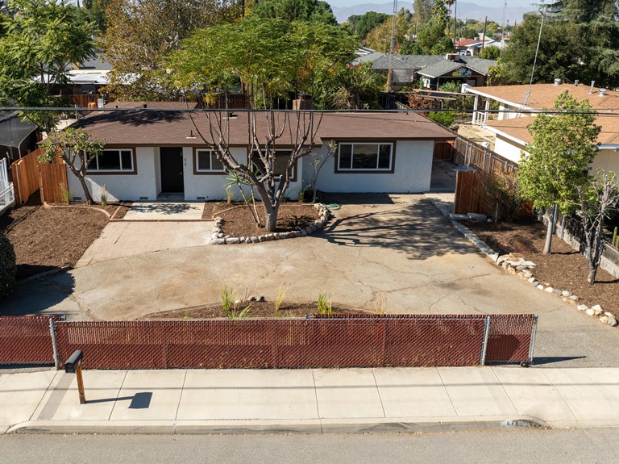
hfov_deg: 56.6
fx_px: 572
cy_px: 192
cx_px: 265
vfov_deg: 43.9
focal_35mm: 32
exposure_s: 1/1600
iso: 100
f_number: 2.8
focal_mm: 12.29
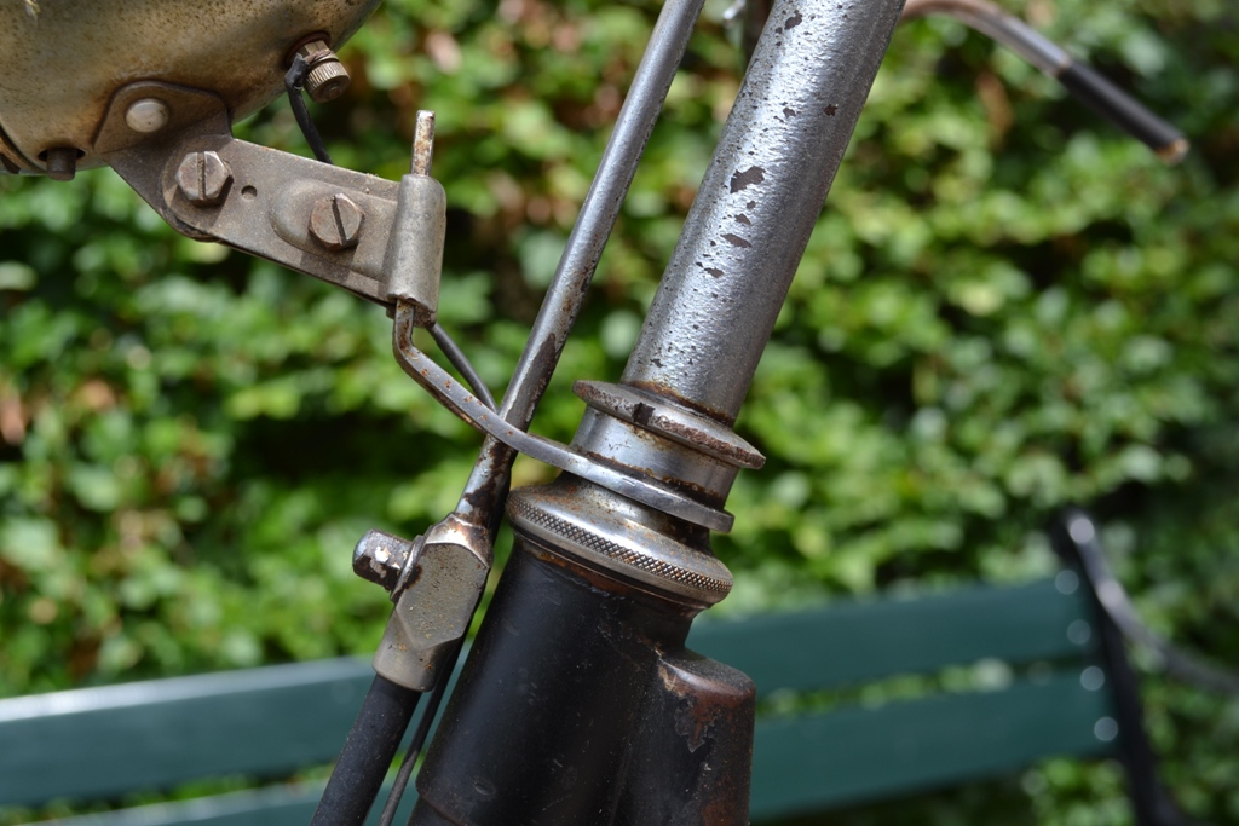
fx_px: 1652
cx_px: 620
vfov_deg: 28.1
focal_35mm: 48
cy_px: 413
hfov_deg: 41.1
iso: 100
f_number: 6.3
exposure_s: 1/160
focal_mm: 32
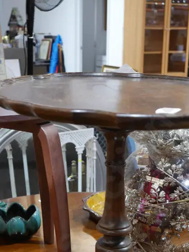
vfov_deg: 25.5
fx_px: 546
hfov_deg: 19.6
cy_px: 203
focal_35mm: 75
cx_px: 100
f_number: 4.1
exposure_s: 1/60
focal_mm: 19
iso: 640
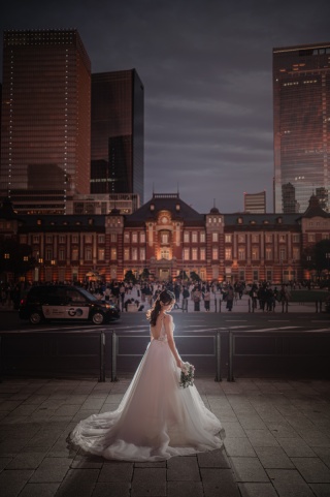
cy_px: 248
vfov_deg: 54.5
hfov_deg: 37.8
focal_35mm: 35
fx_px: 482
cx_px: 165
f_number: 2
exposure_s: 1/160
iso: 200
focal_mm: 35
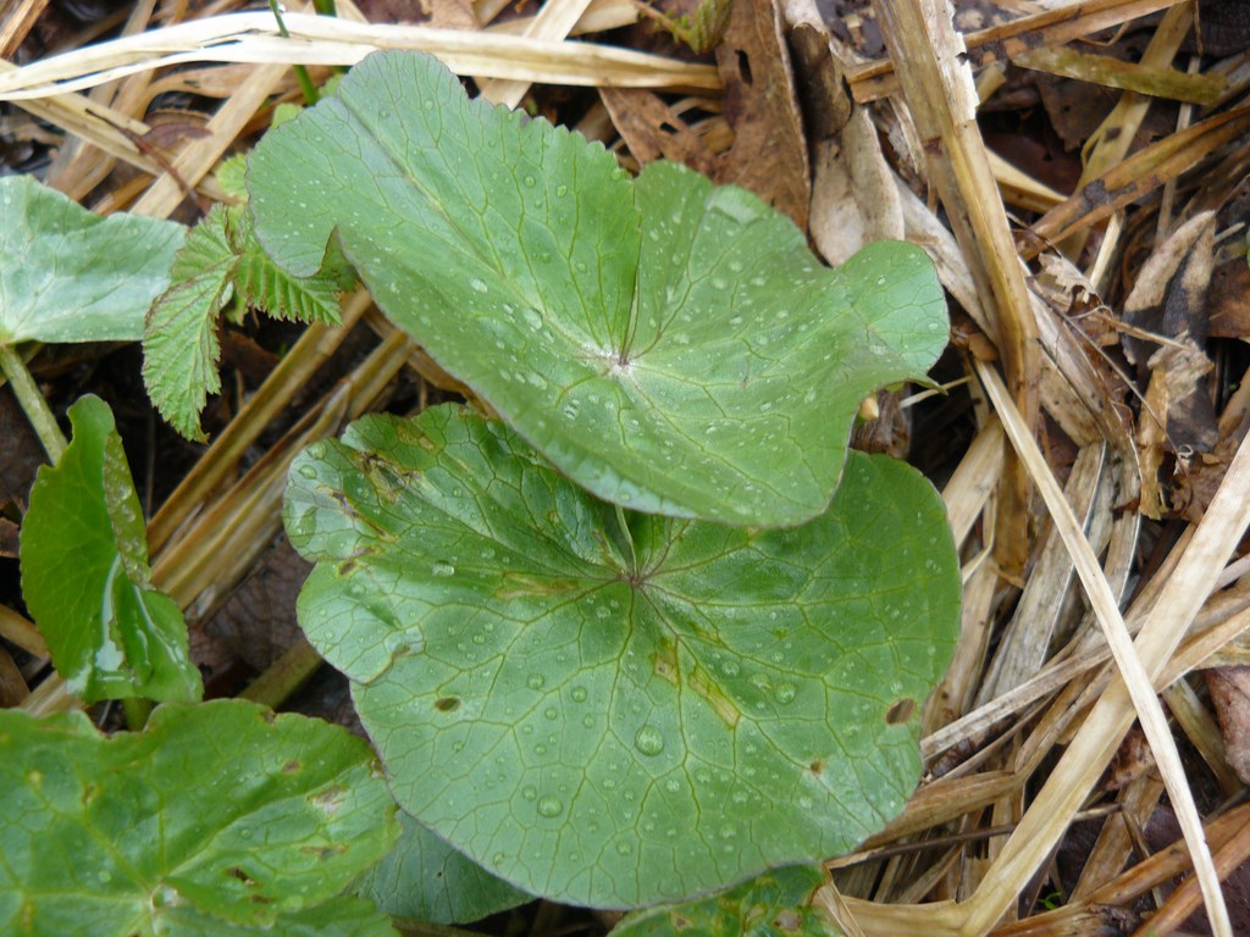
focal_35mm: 36
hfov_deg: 51.4
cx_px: 625
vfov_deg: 39.7
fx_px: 1300
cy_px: 468
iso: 100
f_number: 2.8
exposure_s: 1/60
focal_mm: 6
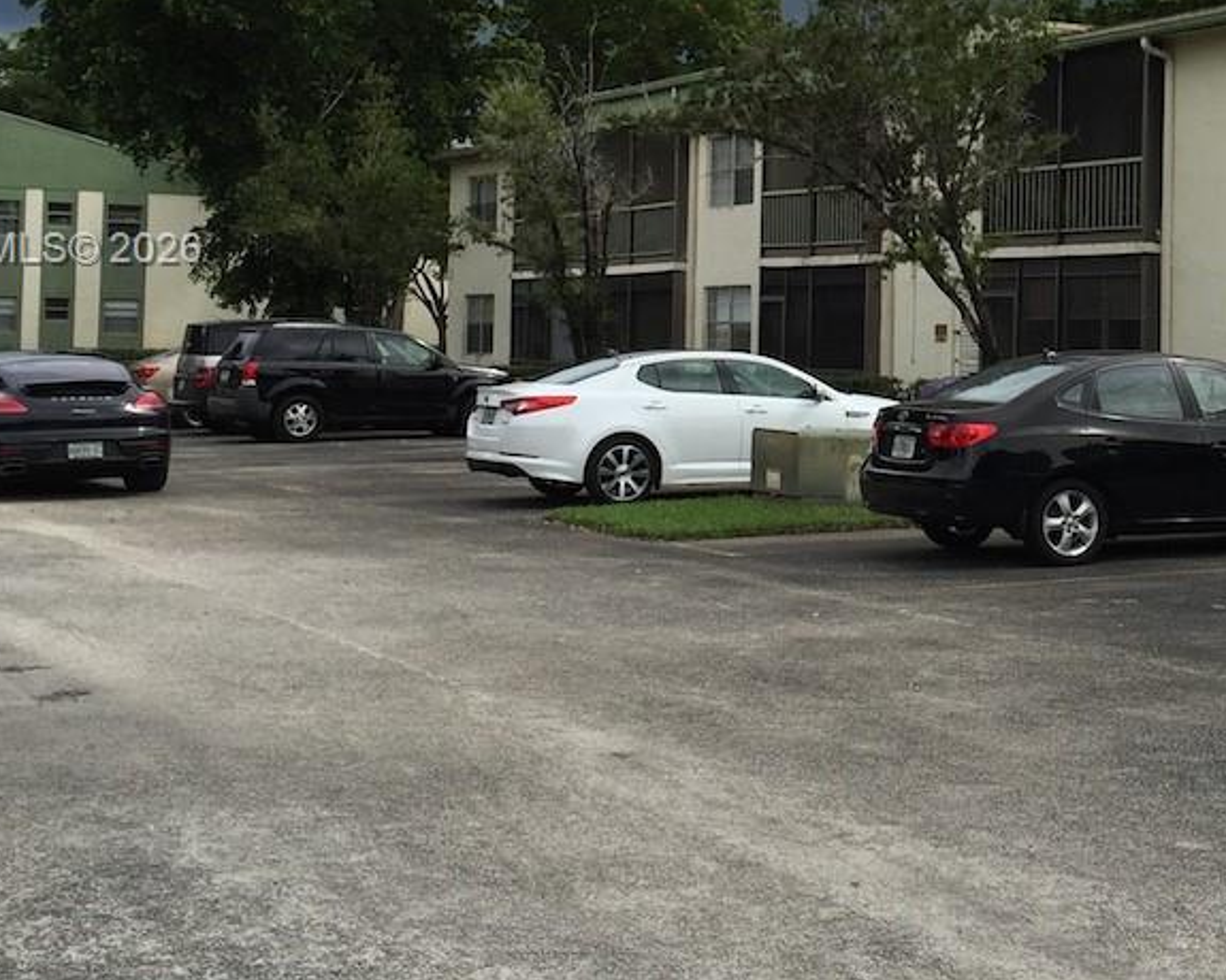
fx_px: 2286
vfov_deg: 24.0
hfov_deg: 29.2
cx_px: 1023
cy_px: 251
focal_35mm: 63
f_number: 2.2
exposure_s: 1/2198
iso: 32
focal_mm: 4.15
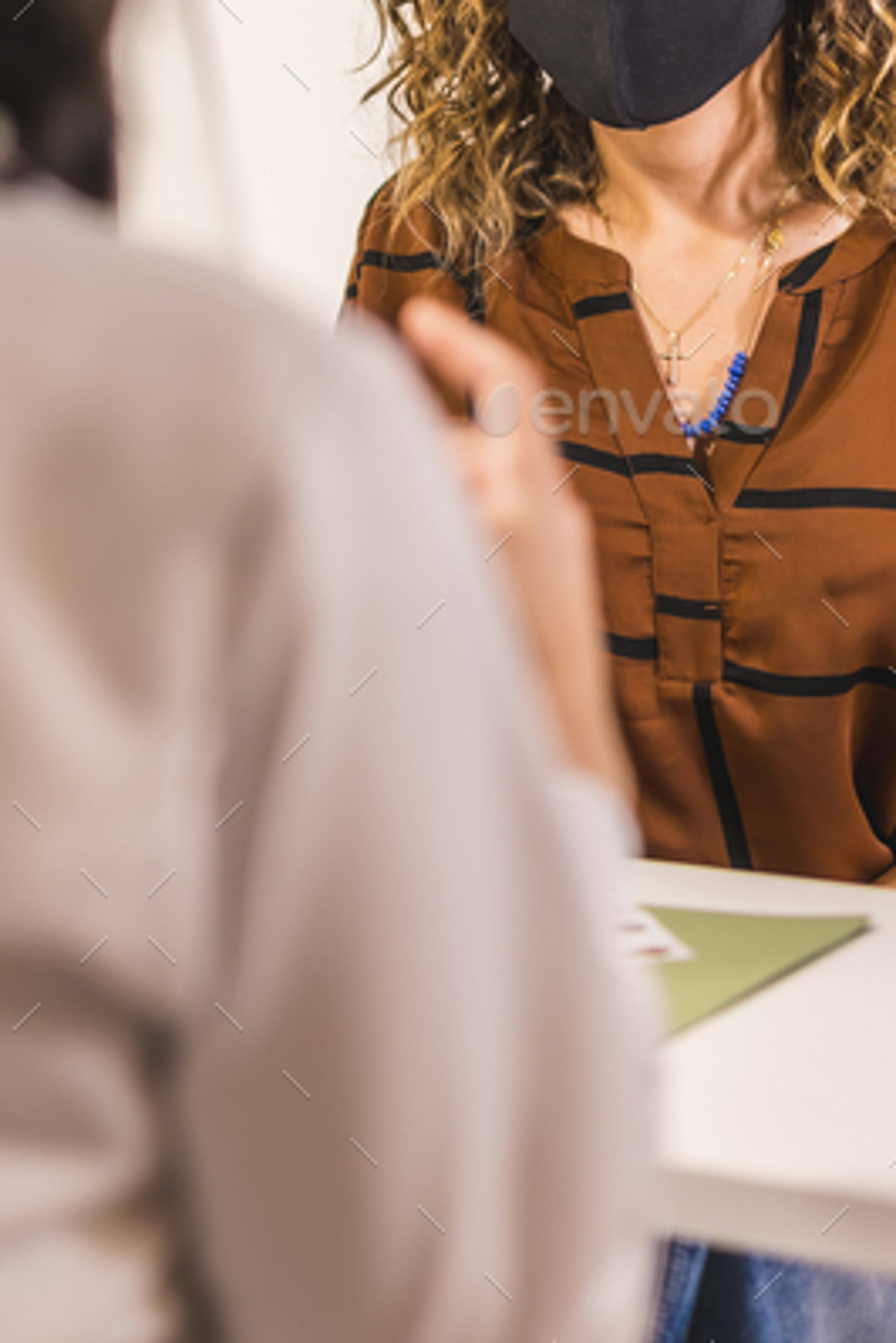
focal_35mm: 122
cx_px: 111
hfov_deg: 11.2
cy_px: 385
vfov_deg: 16.7
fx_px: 4554
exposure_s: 1/80
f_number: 1.8
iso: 200
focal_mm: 55
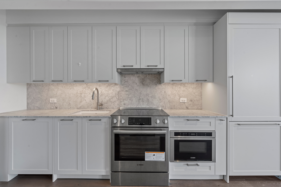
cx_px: 140
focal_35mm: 14
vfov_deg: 81.2
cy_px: 94
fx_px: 109
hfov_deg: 104.3
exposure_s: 1/8
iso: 500
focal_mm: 14
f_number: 10
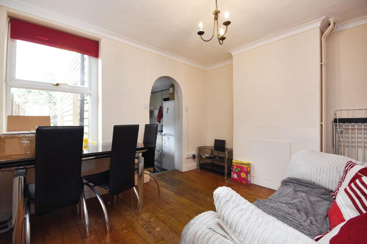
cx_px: 184
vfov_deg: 77.3
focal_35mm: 15
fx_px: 153
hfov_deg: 100.4
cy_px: 122
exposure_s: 1/30
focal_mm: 10
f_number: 8
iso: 800
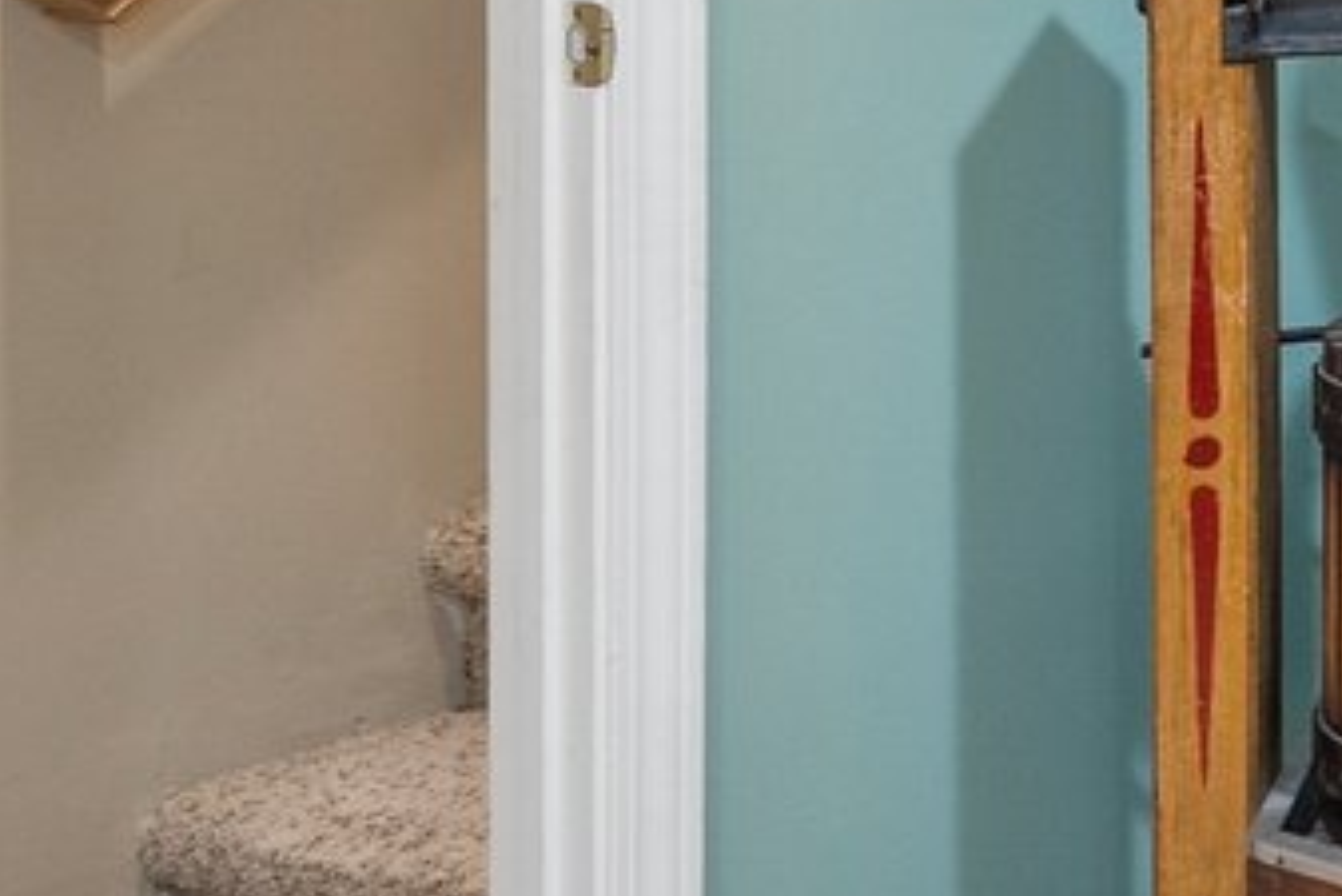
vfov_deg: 15.0
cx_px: 3174
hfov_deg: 15.0
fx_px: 3170
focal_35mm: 85
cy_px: -400
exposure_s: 1/5
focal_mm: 14
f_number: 6.3
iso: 500
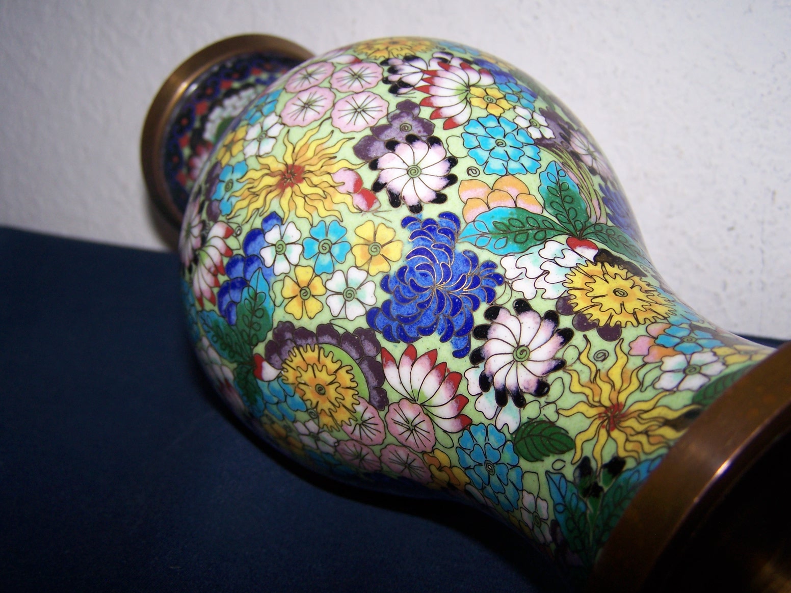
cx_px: 396
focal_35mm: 38
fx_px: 868
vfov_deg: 37.7
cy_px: 296
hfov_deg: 49.0
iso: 80
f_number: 2.8
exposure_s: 1/60
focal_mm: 6.3
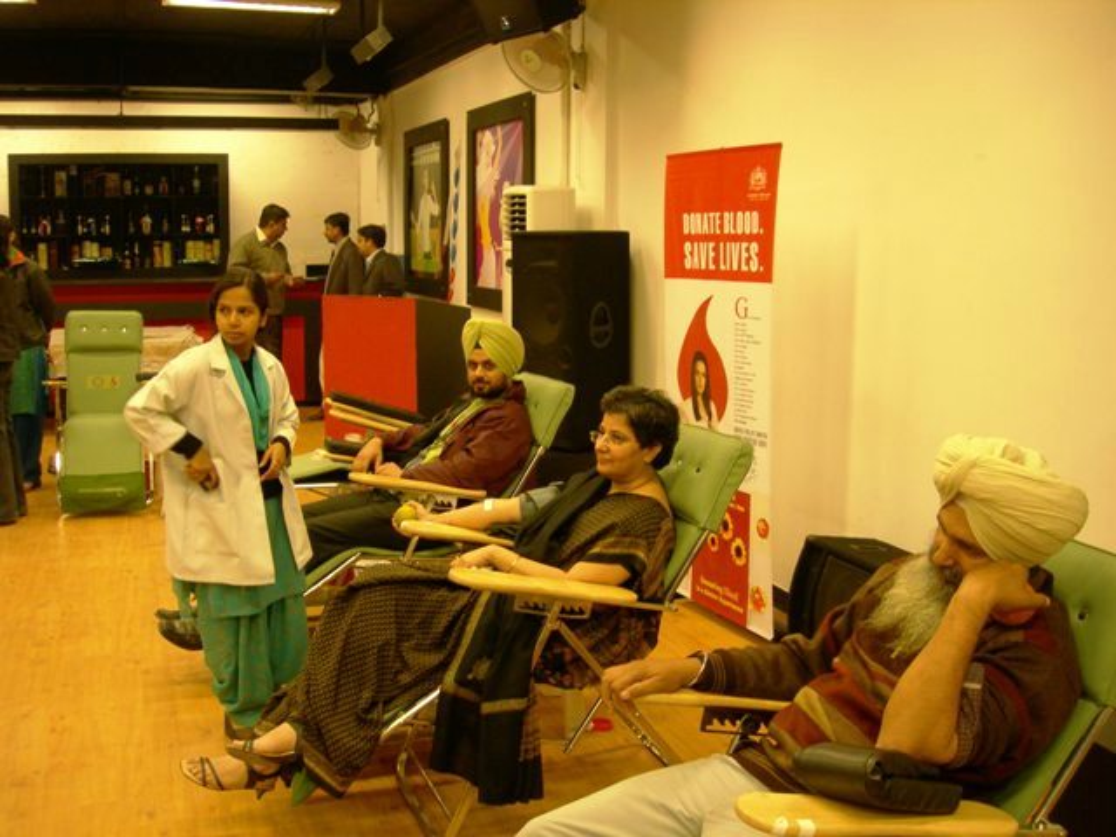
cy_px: 418
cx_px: 558
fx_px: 1225
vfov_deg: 37.7
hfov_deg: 49.0
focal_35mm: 38
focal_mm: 7.8
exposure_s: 1/28.4
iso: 168
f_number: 2.8
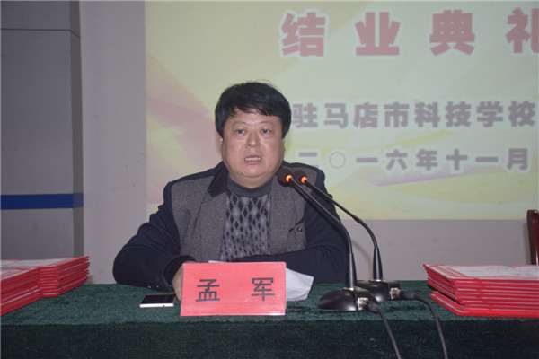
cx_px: 270
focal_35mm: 48
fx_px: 719
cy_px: 180
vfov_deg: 28.1
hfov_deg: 41.1
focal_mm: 32
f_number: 5
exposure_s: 1/100
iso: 800
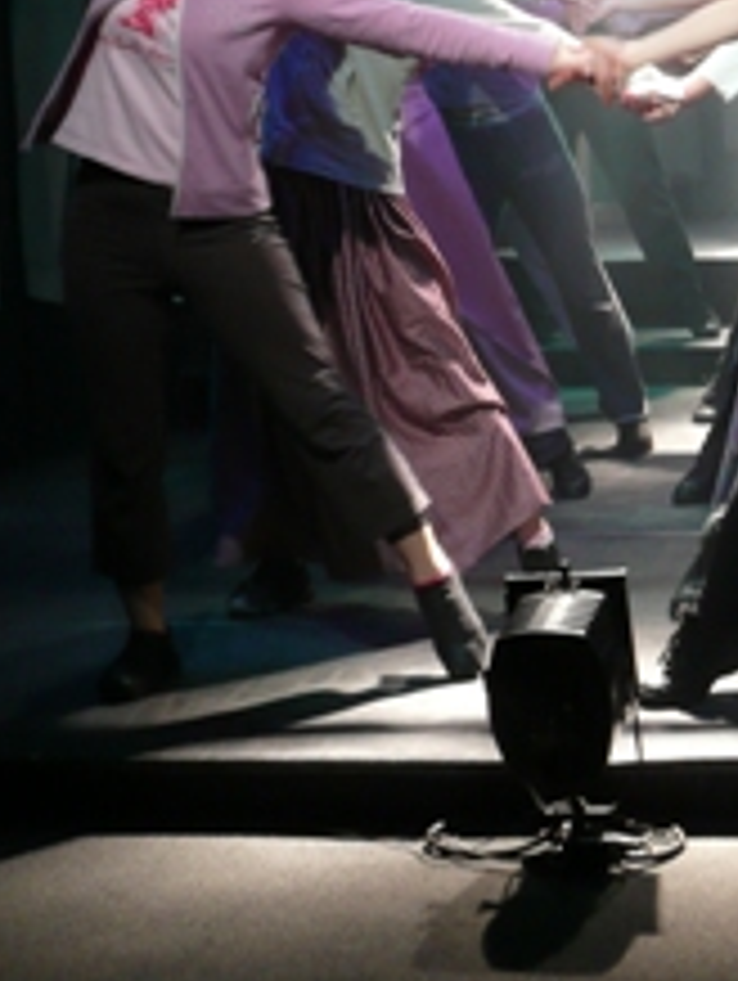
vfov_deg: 21.5
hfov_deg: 16.3
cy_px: 209
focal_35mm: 90
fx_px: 2553
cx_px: 610
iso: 200
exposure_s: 1/13
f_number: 4.2
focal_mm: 7.8
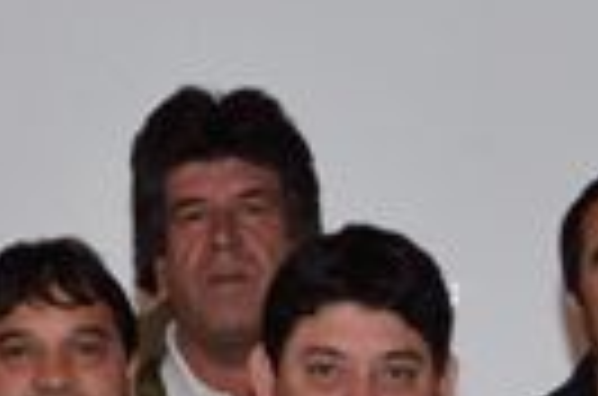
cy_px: 850
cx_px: 351
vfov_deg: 6.1
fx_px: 3596
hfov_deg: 9.5
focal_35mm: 217
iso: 640
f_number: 9
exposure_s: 1/160
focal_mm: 24
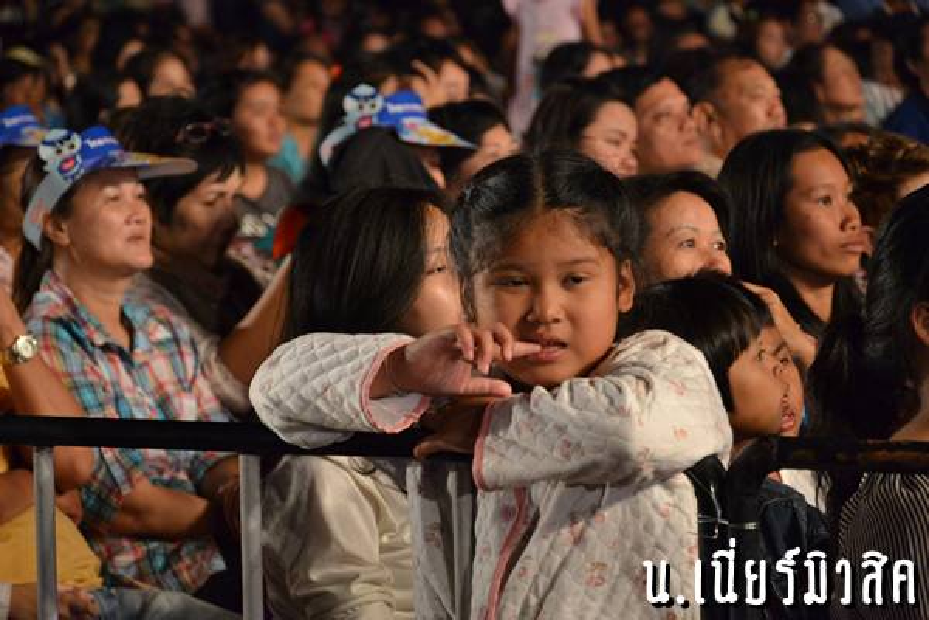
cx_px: 464
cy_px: 310
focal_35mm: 158
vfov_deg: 8.7
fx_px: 4064
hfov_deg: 13.0
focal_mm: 105
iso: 3200
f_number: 5.6
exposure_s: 1/50
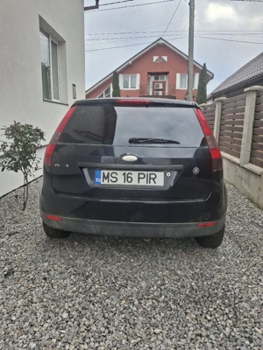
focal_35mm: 25
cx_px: 132
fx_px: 253
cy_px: 175
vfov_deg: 69.4
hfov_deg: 54.9
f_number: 1.8
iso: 32
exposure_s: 1/400
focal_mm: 4.69
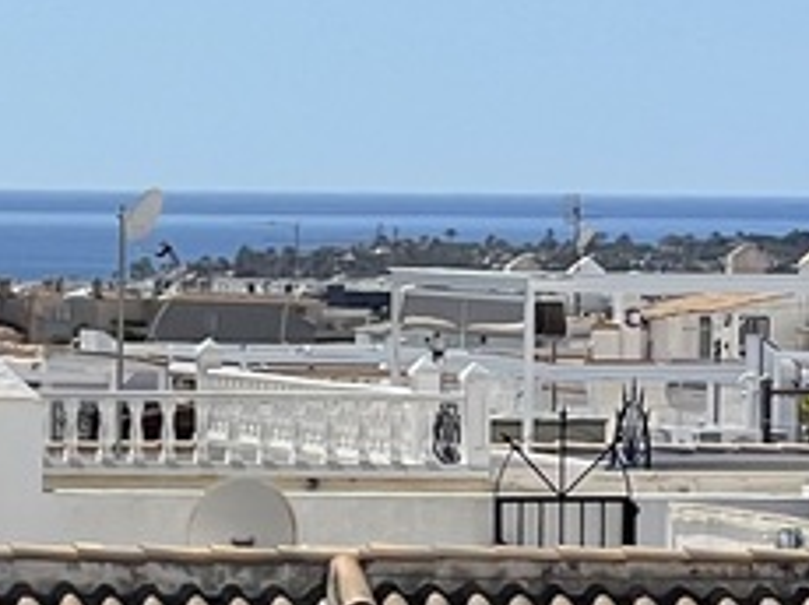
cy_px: 354
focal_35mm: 362
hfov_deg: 5.3
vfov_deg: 4.1
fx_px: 8451
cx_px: -1154
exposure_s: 1/2481
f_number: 2.2
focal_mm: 7.5
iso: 20
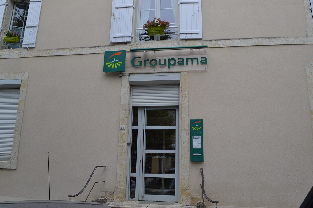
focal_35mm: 30
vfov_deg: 43.6
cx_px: 156
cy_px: 104
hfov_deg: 61.9
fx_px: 261
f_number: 8
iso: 200
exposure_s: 1/125
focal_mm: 20
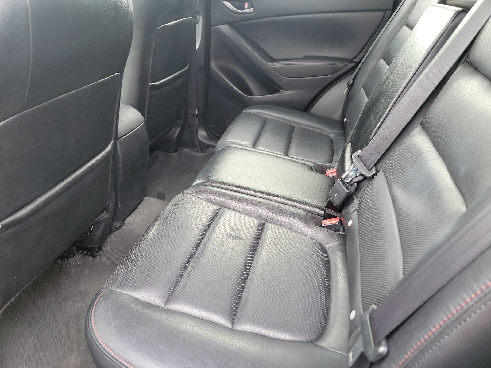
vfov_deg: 56.8
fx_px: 340
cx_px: 246
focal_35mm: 24
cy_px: 184
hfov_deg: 71.6
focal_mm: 6.7
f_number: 1.8
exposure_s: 1/59
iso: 357
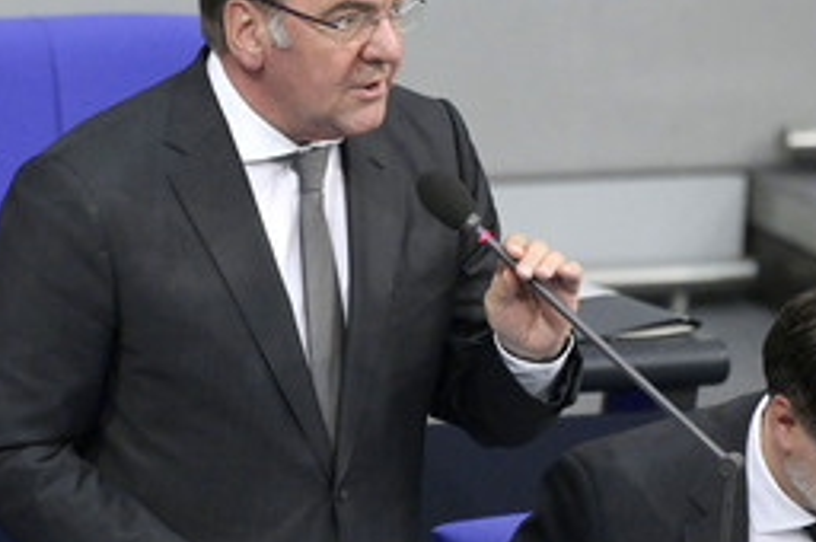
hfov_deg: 2.9
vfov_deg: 1.9
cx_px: 155
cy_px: 297
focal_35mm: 704
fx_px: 15937
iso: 8000
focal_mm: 400
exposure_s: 1/500
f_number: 5.6
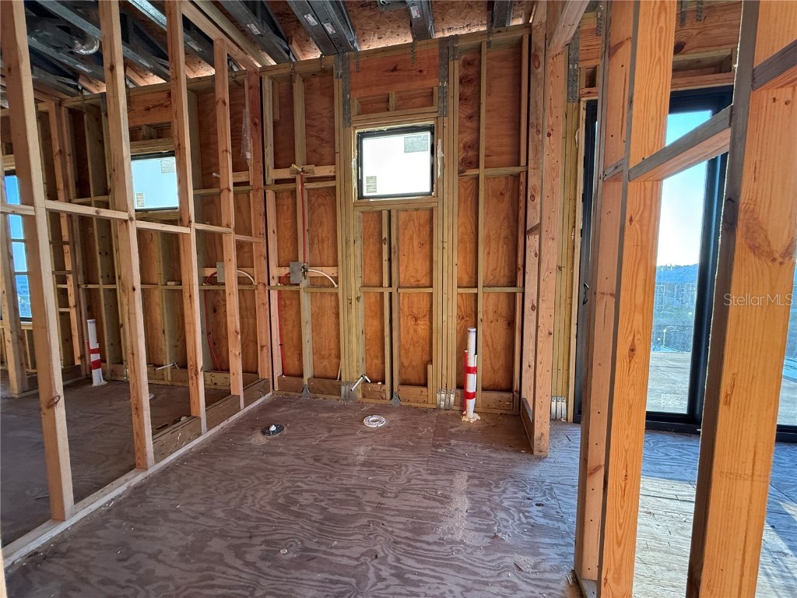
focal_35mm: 14
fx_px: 322
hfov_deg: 102.1
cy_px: 299
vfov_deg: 85.7
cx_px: 398
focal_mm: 2.22
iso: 320
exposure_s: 1/99
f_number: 2.2
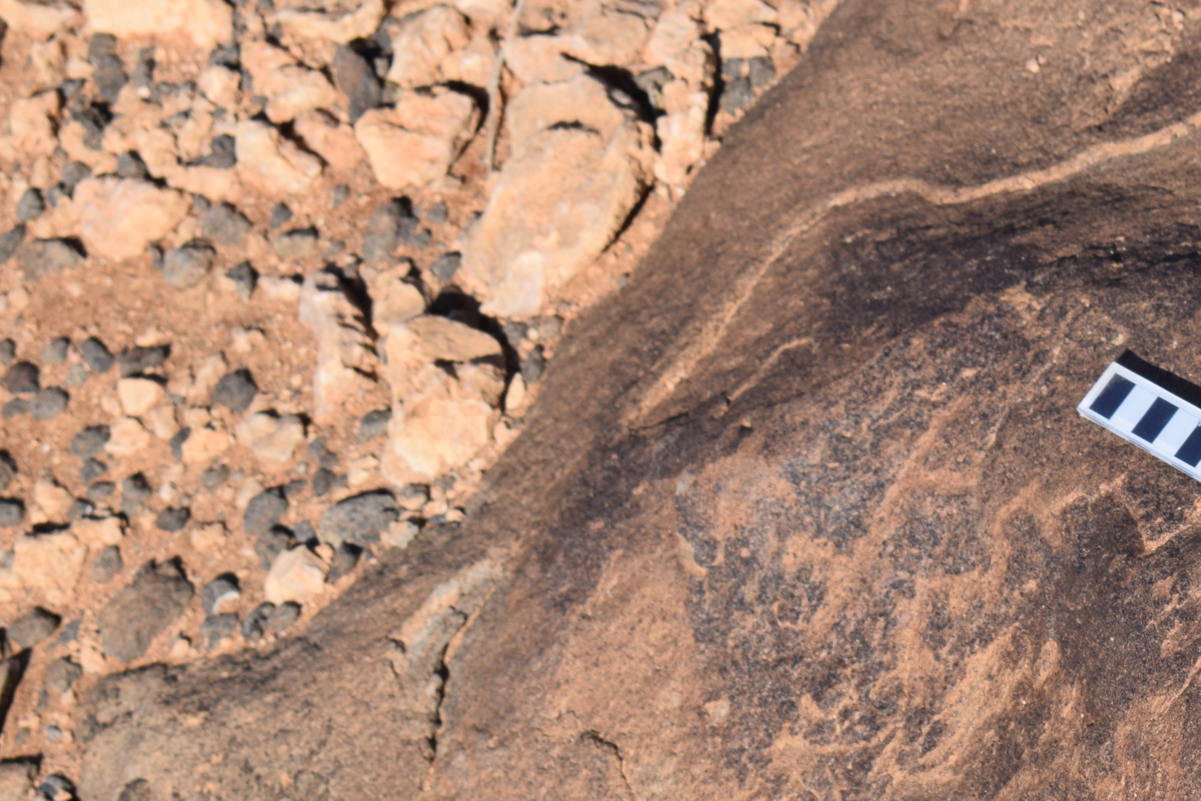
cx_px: 1472
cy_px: 796
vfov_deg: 6.6
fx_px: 6948
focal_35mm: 208
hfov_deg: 9.7
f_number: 10
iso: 200
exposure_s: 1/400
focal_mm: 55
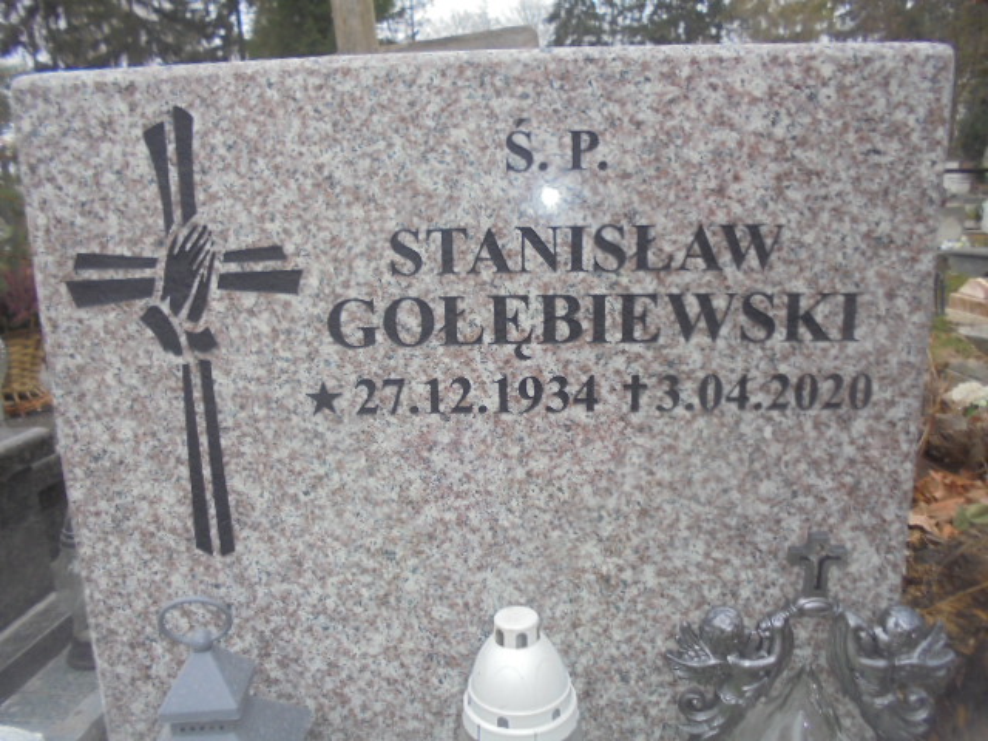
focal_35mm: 26
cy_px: 370
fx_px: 742
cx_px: 494
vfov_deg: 53.1
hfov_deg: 67.3
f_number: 3.5
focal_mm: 4.6
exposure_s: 1/30
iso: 200
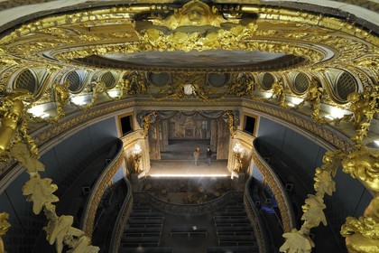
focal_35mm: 14
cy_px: 126
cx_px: 190
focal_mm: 14
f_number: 16
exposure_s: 13
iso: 200
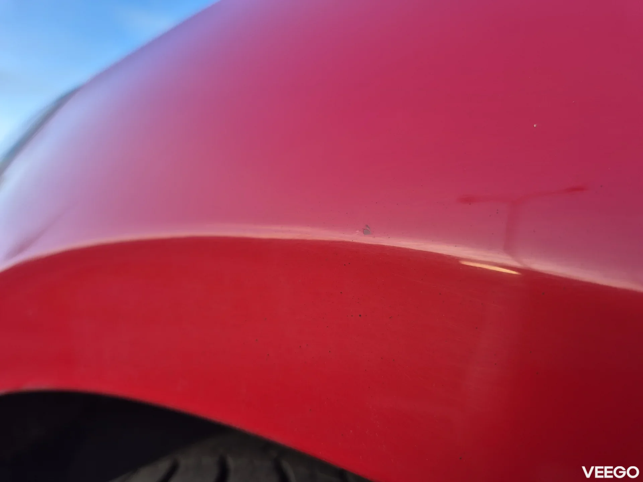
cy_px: 241
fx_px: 427
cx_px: 322
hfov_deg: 73.9
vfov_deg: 58.9
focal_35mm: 23
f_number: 1.8
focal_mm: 5.4
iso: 25
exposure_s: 1/222
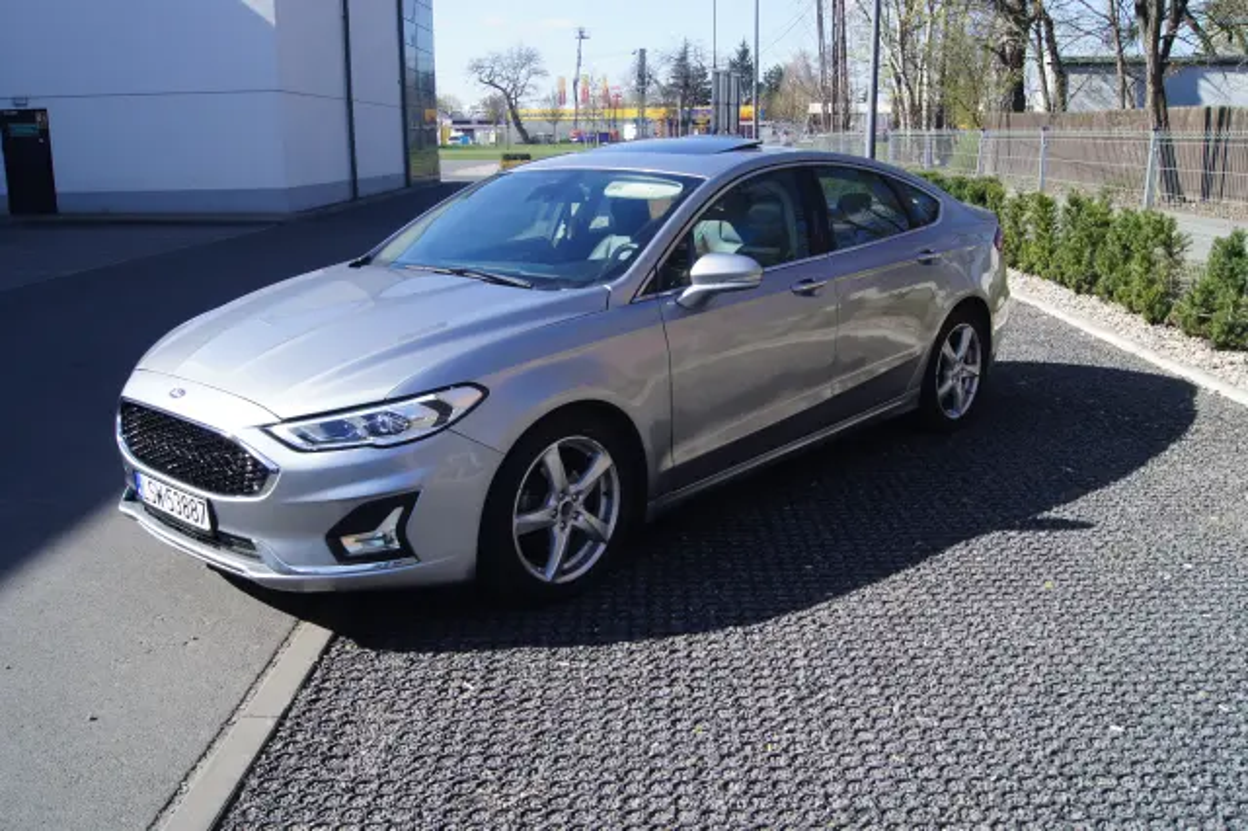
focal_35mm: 30
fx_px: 1039
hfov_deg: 62.0
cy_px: 416
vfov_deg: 43.6
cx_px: 624
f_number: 11
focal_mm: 20
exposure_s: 1/60
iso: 100
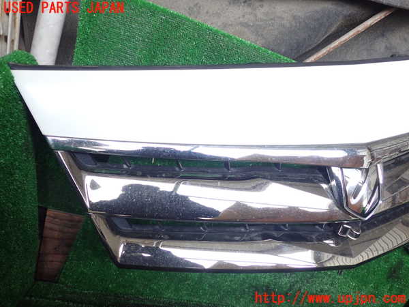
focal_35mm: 30
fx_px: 354
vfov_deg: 46.8
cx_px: 204
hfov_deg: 60.0
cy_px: 154
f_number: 2.3
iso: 200
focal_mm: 5.4
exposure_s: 1/60
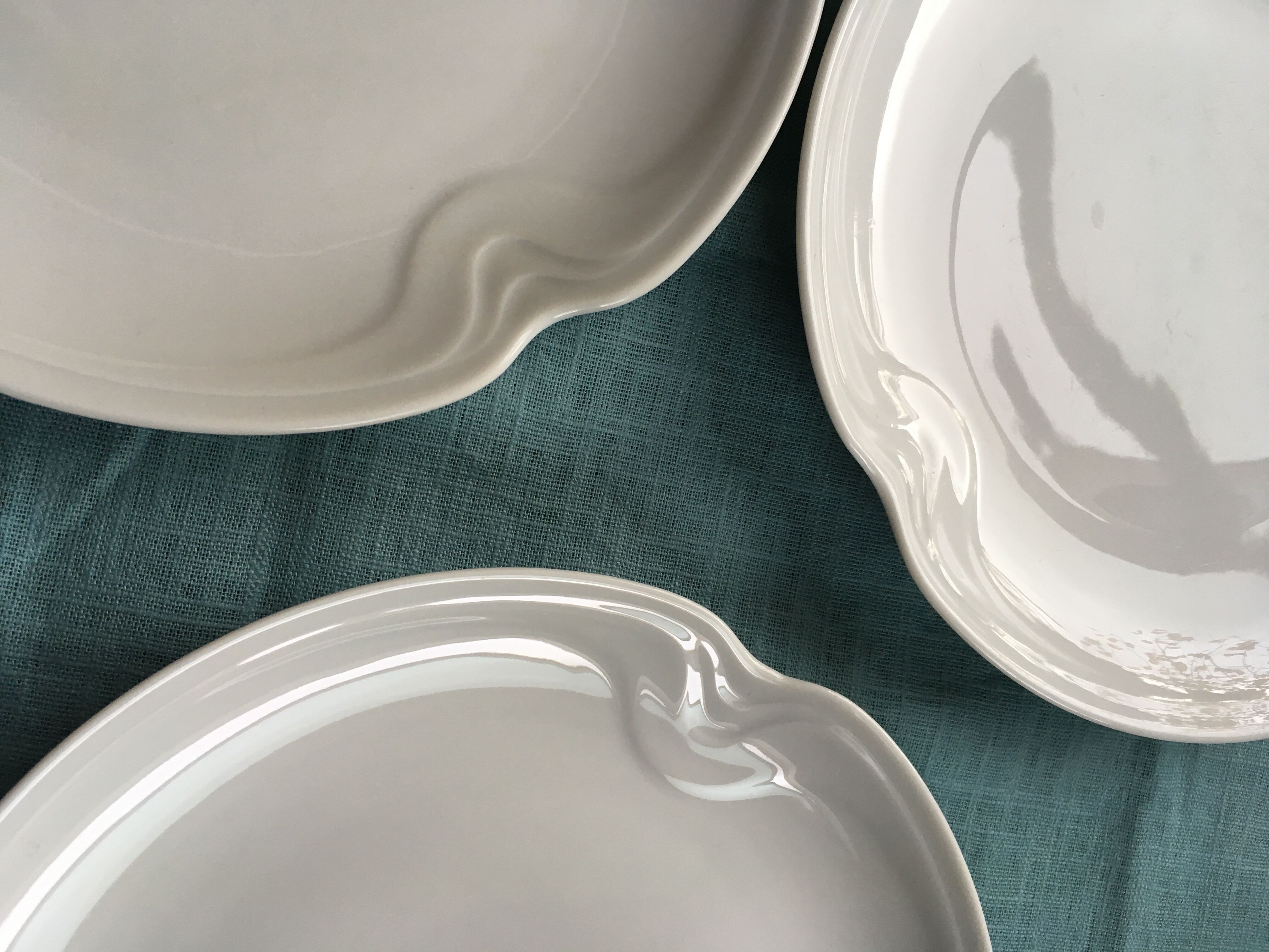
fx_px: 1063
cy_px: 476
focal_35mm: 29
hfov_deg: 61.7
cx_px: 634
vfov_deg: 48.2
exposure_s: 1/33
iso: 25
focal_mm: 4.15
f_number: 2.2
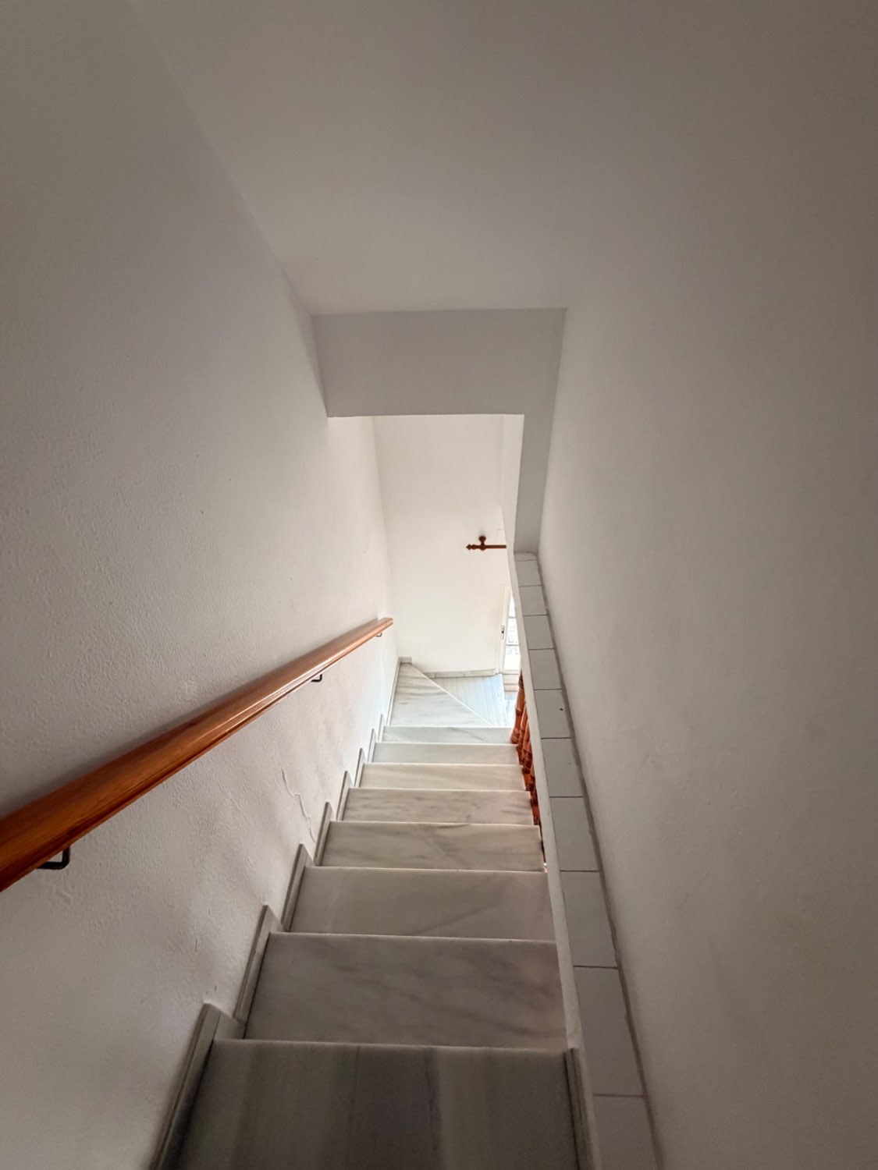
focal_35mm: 14
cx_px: 439
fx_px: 473
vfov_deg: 102.1
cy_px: 585
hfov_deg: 85.7
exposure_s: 1/60
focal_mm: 2.22
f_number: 2.2
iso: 500
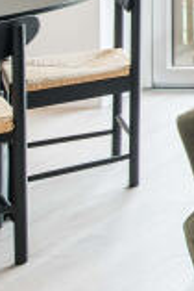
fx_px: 895
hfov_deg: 7.6
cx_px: 817
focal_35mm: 111
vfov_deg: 17.7
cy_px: -34
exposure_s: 1/10
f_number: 8
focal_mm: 17
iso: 250
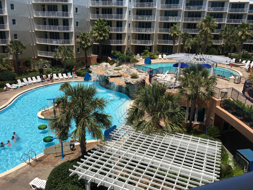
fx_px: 212
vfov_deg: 48.2
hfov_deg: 61.7
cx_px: 126
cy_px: 95
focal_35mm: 29
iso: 25
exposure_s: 1/2849
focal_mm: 4.15
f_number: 2.2
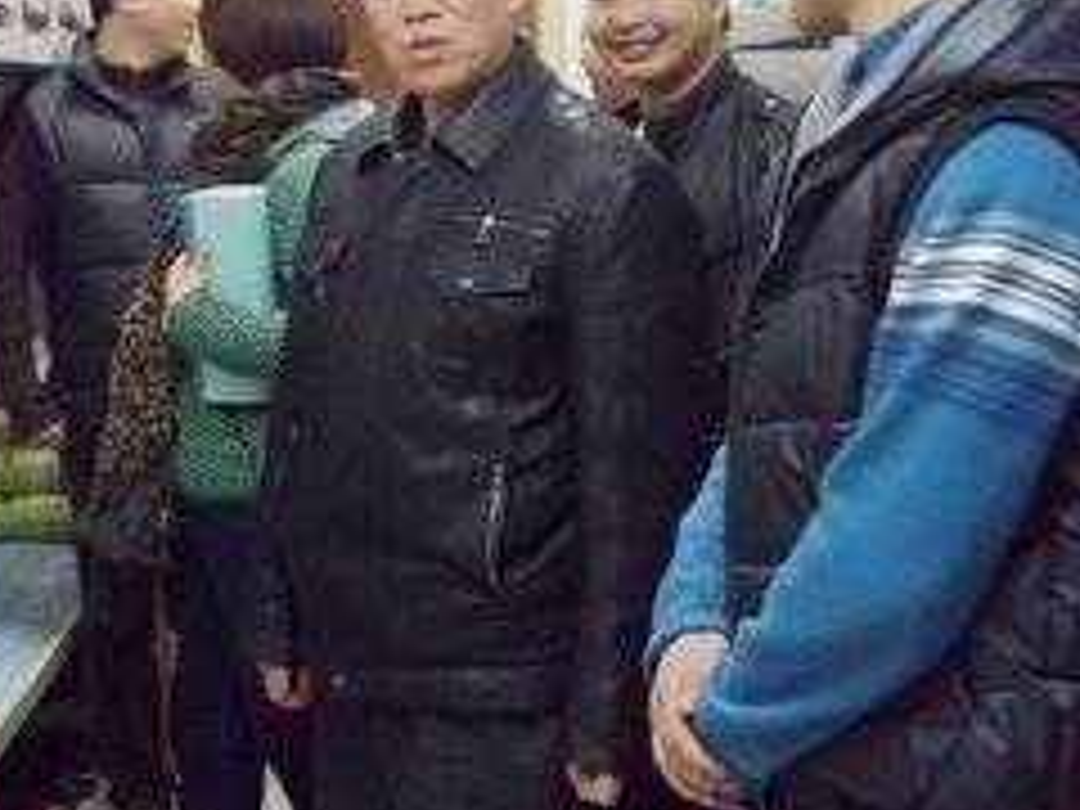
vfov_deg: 25.9
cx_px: 302
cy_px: 259
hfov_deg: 33.8
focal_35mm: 56
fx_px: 1747
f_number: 2.9
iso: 400
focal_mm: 5.7
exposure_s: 1/8
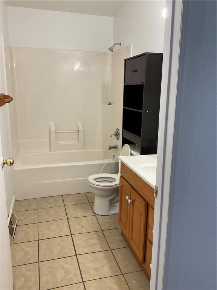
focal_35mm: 29
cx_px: 108
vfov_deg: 61.7
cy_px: 145
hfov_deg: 48.2
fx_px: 242
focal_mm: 3
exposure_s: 1/120
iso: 64
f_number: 1.8
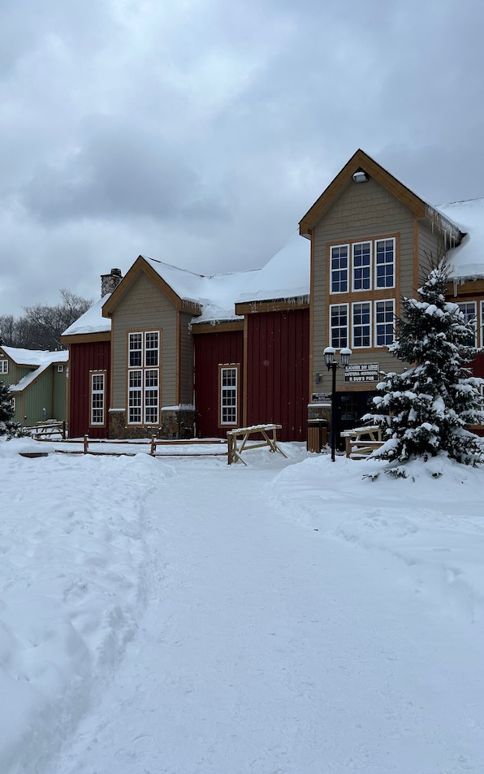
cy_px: 385
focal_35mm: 37
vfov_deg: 52.7
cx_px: 198
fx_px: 781
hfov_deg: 34.4
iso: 50
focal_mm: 5.7
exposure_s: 1/3257
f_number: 1.5
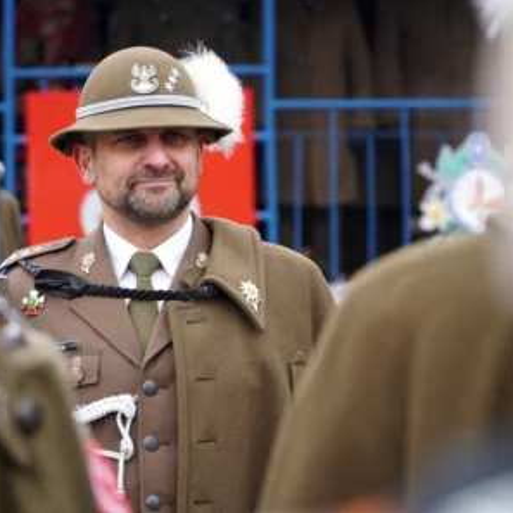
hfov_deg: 10.0
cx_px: 188
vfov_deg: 10.0
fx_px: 2917
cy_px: 256
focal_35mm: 174
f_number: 4
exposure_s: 1/160
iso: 160
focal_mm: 90
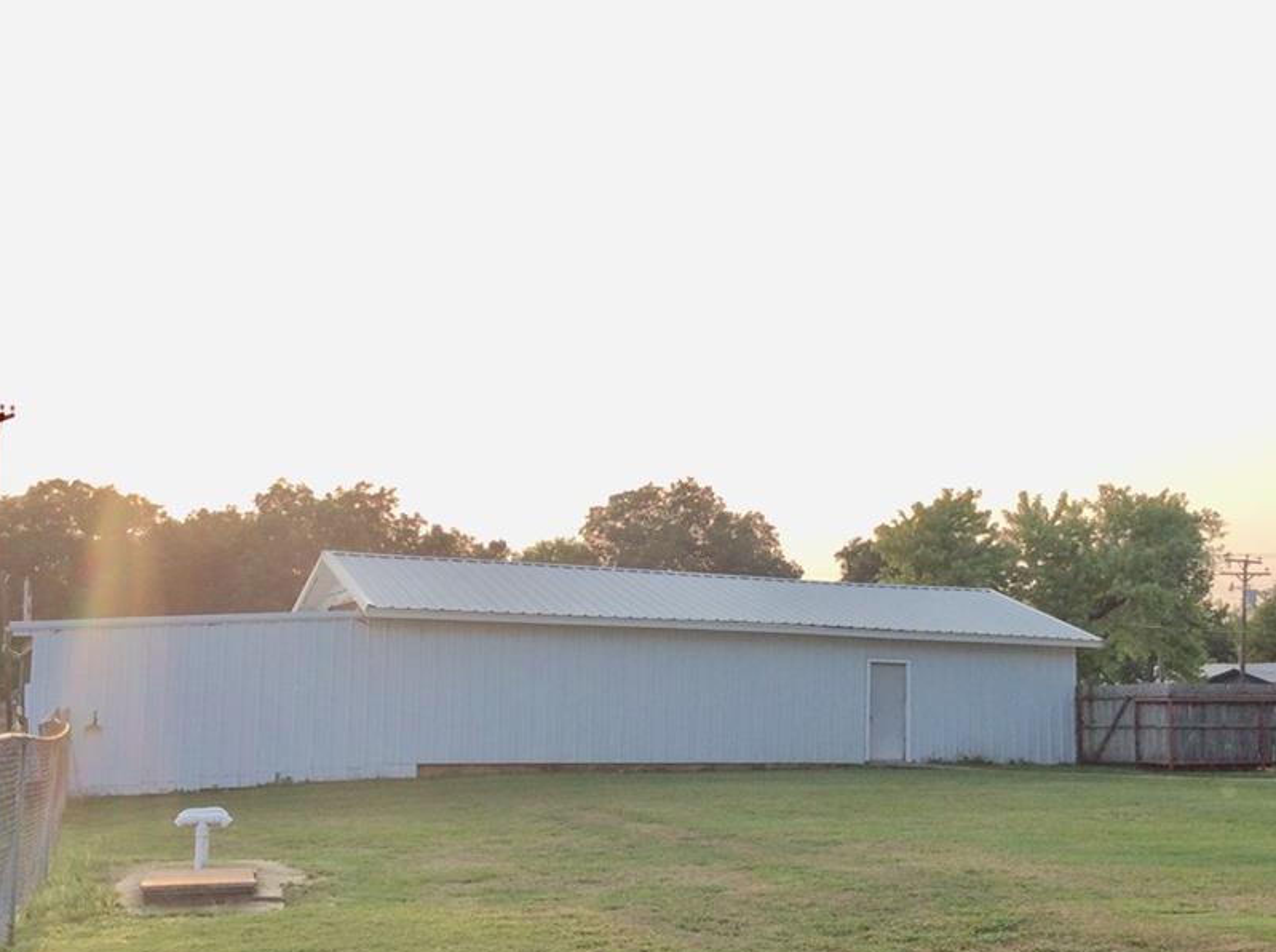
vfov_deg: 34.9
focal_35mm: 41
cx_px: 676
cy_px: 562
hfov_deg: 45.8
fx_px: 1508
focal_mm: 3.3
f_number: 2.4
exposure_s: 1/602
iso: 32
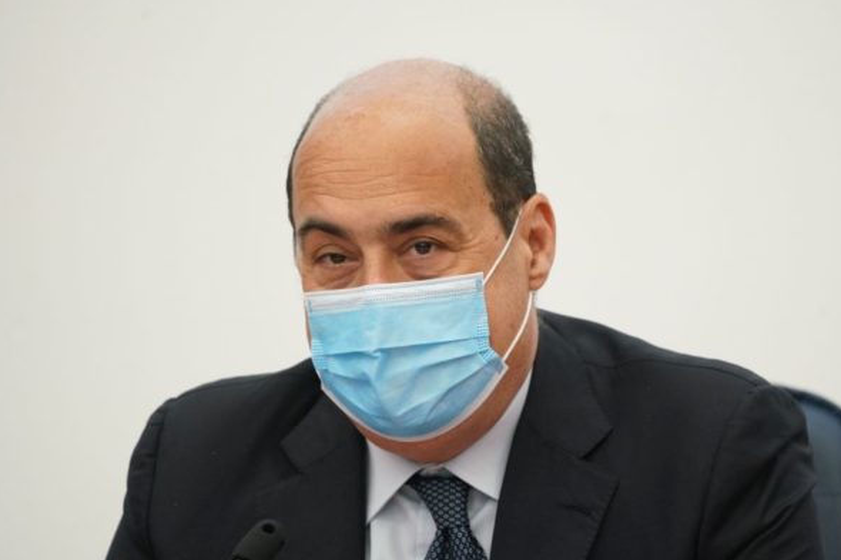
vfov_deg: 2.9
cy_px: 323
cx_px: 489
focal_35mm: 472
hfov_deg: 4.4
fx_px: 11023
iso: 5000
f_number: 5.6
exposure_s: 1/160
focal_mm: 400
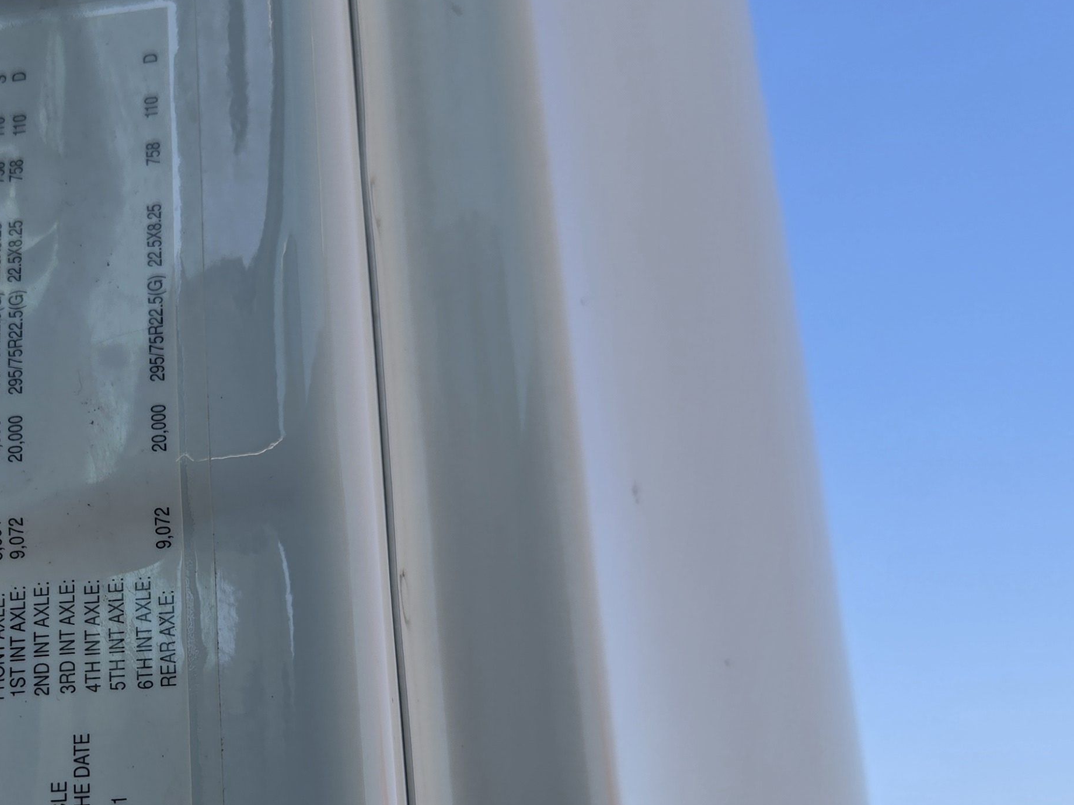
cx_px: 128
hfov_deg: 36.1
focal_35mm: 50
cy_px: 653
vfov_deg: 28.4
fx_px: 1551
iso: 25
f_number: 1.8
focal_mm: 5.4
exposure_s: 1/818
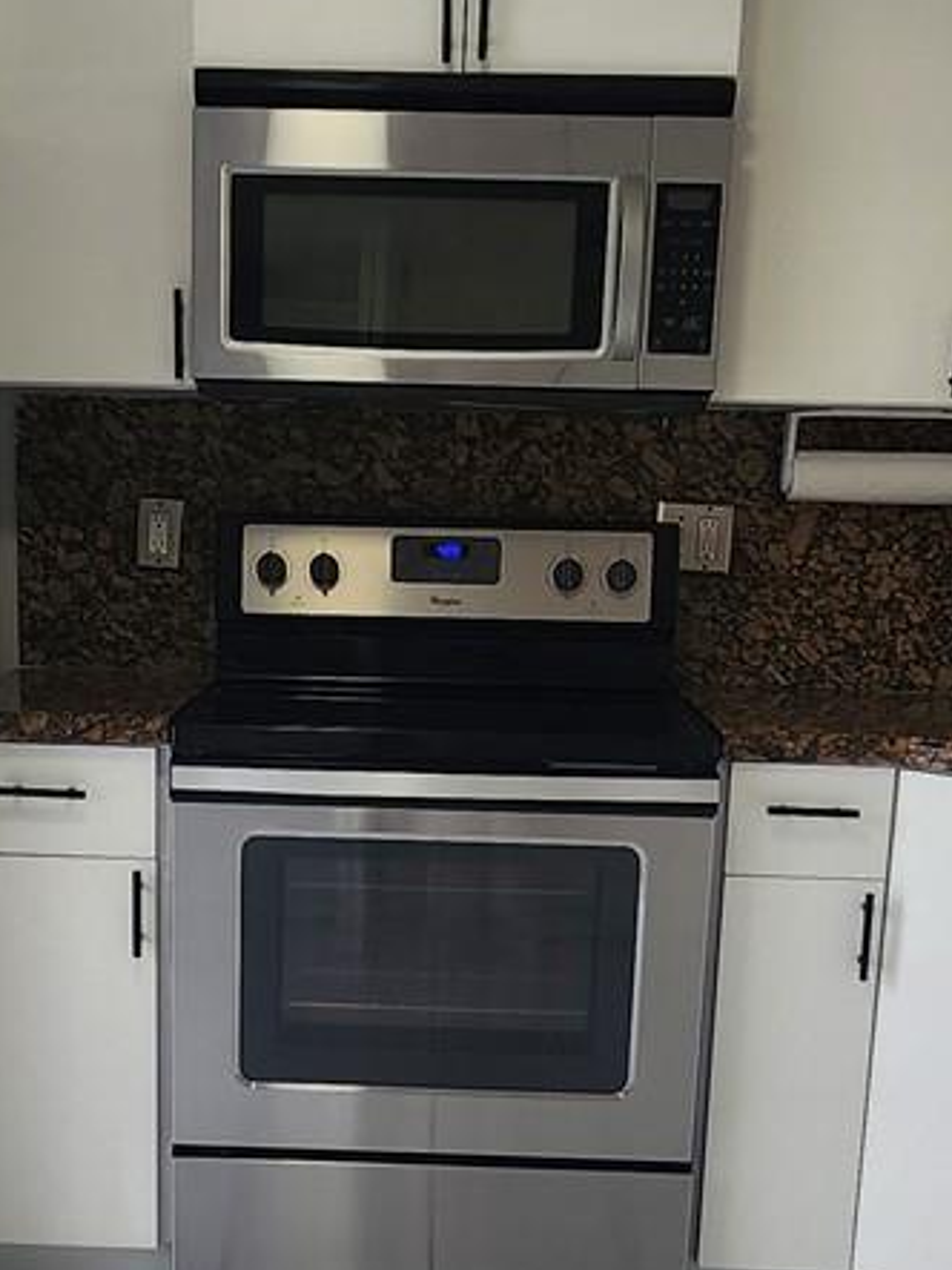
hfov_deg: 30.8
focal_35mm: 47
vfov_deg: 38.9
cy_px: 1009
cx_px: 404
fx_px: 1724
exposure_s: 1/60
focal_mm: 2.2
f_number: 2.2
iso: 64
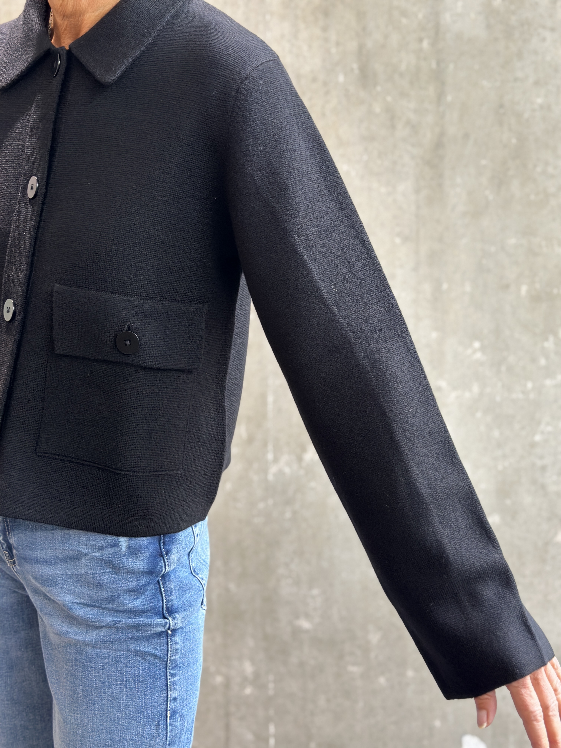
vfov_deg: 39.7
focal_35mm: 48
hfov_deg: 30.3
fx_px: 1037
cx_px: 280
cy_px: 374
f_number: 1.78
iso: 125
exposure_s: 1/88
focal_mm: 6.86
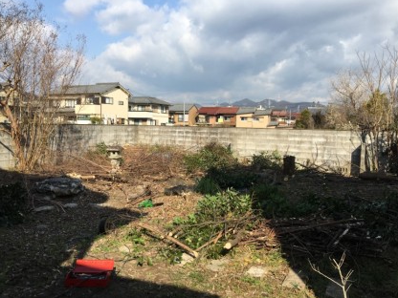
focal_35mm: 30
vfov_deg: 46.8
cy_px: 145
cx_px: 205
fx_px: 345
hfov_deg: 60.0
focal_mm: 4.15
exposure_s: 1/1508
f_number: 2.2
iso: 25
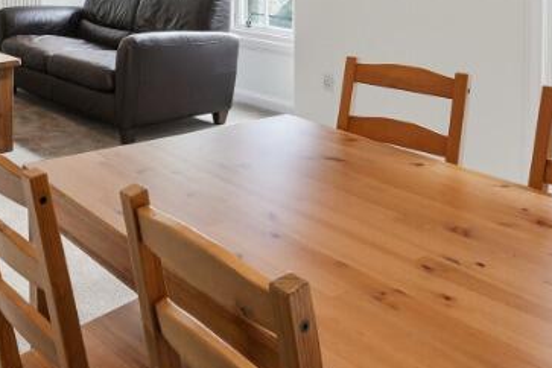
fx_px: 736
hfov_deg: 40.6
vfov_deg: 25.2
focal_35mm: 48
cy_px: -75
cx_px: 187
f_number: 8
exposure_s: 1/100
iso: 250
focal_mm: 17
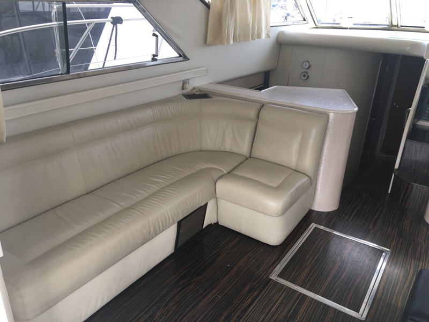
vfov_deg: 48.2
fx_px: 359
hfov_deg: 61.7
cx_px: 214
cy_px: 161
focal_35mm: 29
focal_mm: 4.15
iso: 25
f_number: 2.2
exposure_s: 1/100
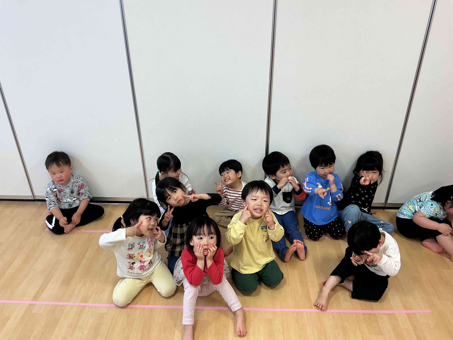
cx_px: 226
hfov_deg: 61.7
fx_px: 380
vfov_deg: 48.2
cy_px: 170
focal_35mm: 29
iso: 64
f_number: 1.8
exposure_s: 1/120
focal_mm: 3
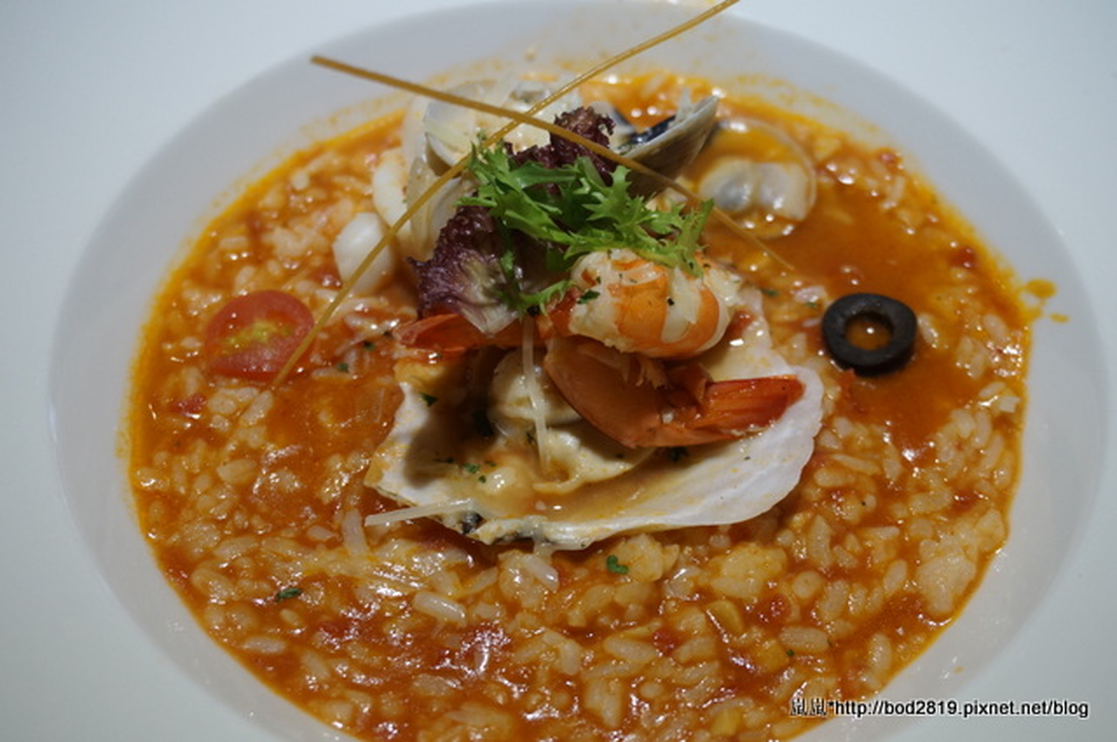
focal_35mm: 46
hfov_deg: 42.4
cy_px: 371
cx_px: 558
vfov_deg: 28.9
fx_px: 1441
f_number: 5
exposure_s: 1/60
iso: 500
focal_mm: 31
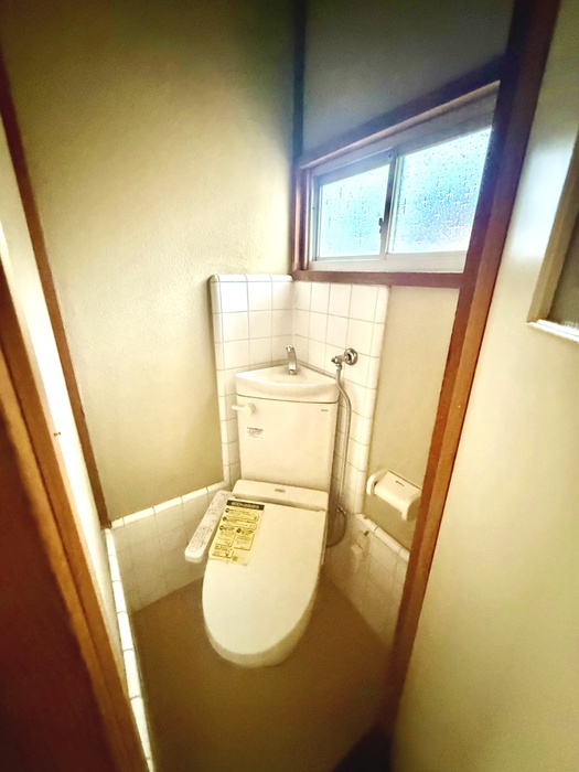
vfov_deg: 102.1
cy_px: 386
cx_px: 290
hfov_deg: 85.7
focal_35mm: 14
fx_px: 312
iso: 1600
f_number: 2.2
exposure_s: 1/40
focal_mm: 2.22
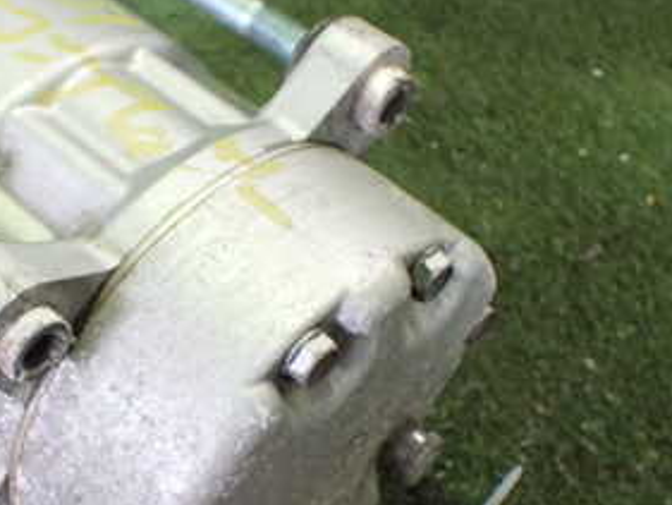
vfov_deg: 22.8
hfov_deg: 28.9
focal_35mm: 64
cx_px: 53
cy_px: 342
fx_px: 1243
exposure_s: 1/60
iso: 800
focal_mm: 5.4
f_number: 2.3
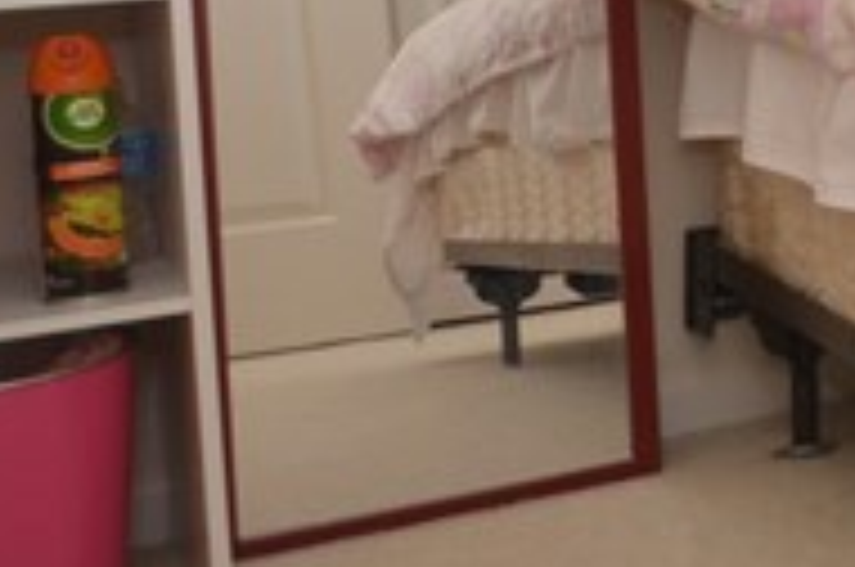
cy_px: -218
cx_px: 2140
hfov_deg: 14.2
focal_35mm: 86
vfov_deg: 15.0
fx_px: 2039
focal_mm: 10
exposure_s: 1/60
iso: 200
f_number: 4
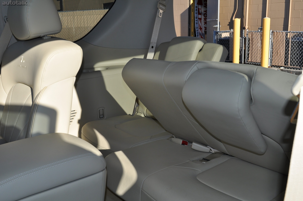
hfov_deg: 49.6
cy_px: 100
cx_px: 152
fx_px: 328
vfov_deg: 34.1
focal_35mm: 39
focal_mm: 26
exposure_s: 1/200
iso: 200
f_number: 10
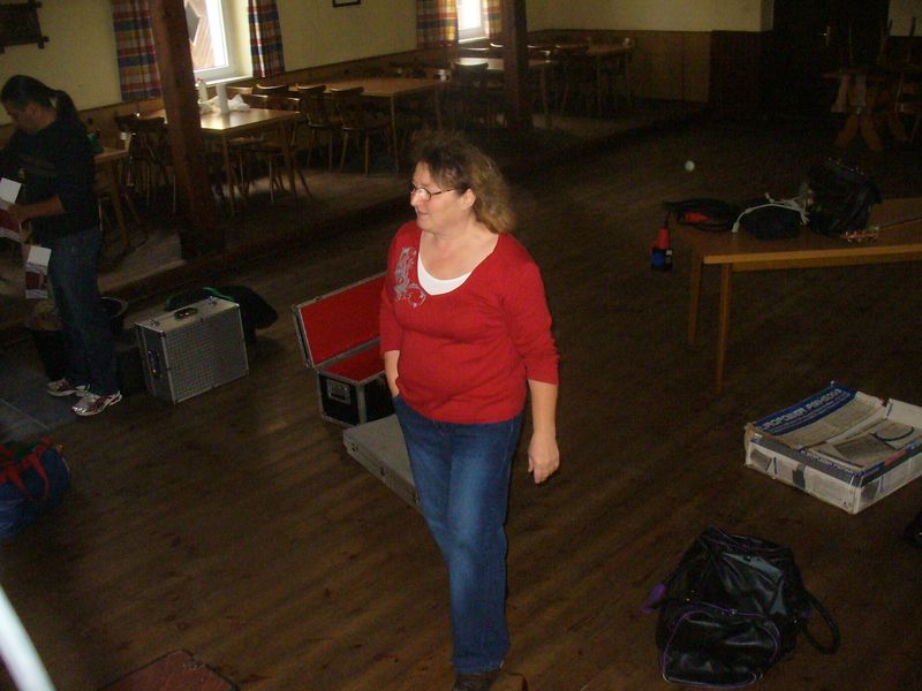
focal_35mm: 37
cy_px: 346
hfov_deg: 50.1
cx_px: 461
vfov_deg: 38.7
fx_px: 985
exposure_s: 1/60
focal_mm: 6.1
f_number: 2.8
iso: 400
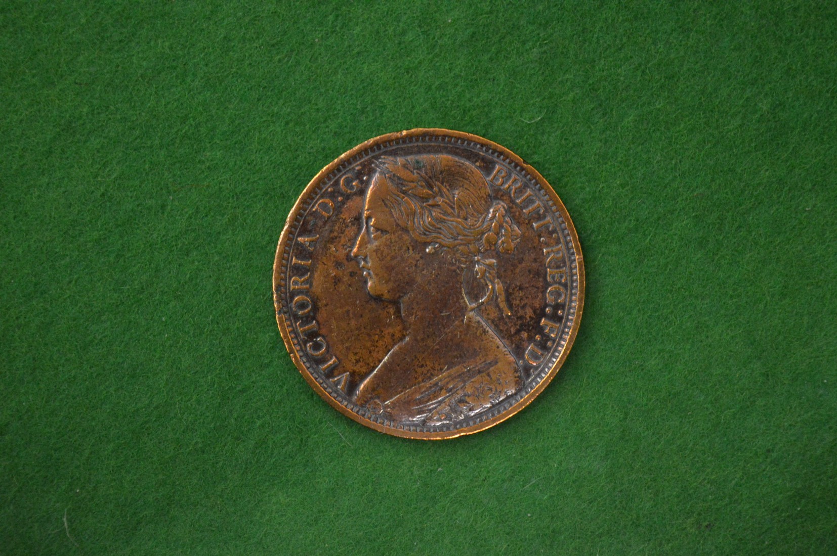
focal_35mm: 82
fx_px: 1917
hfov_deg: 24.6
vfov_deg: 16.5
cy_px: 278
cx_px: 418
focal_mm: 55
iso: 3200
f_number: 5.6
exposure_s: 1/50
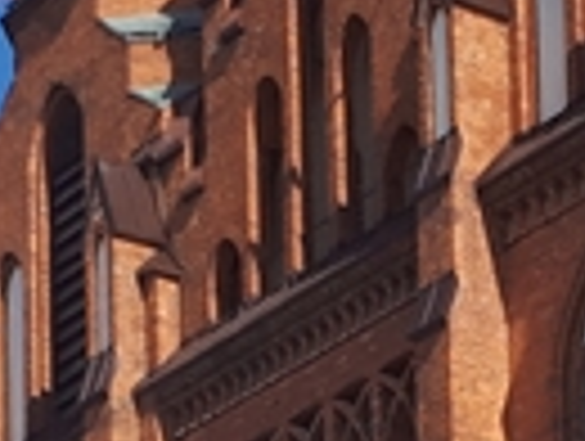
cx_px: 346
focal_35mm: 212
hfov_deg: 9.3
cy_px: 1080
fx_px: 3589
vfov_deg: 6.7
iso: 40
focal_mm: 3.6
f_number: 1.9
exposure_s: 1/1217
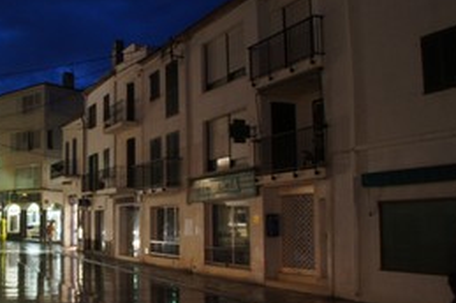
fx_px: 607
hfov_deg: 39.3
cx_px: 83
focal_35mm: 48
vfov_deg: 28.0
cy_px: 147
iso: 4000
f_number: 3.5
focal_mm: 18
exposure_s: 1/30
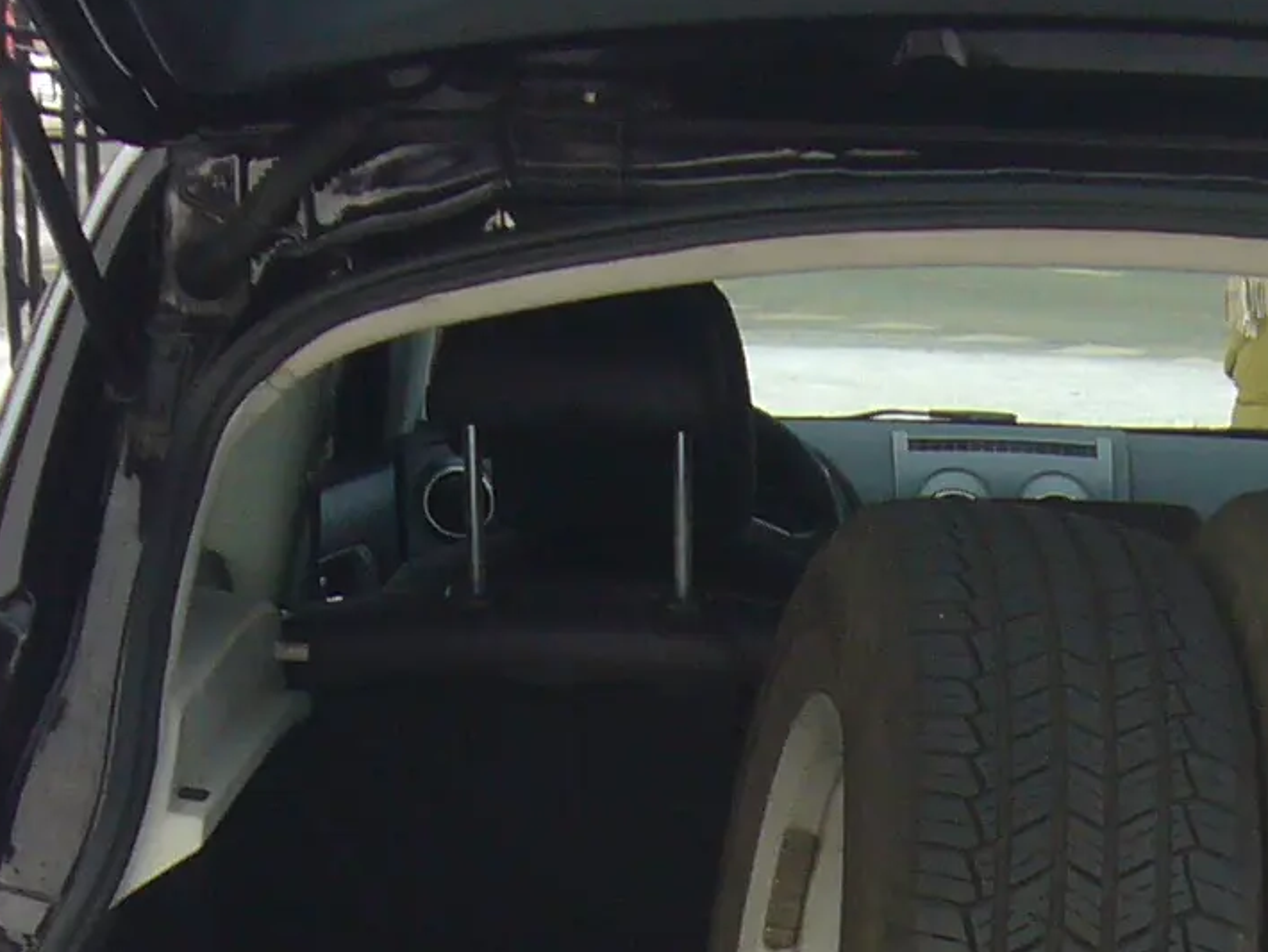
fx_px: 4067
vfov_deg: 12.3
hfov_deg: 17.5
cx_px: 1045
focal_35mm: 111
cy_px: 1675
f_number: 2.8
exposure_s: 1/400
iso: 80
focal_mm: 4.6
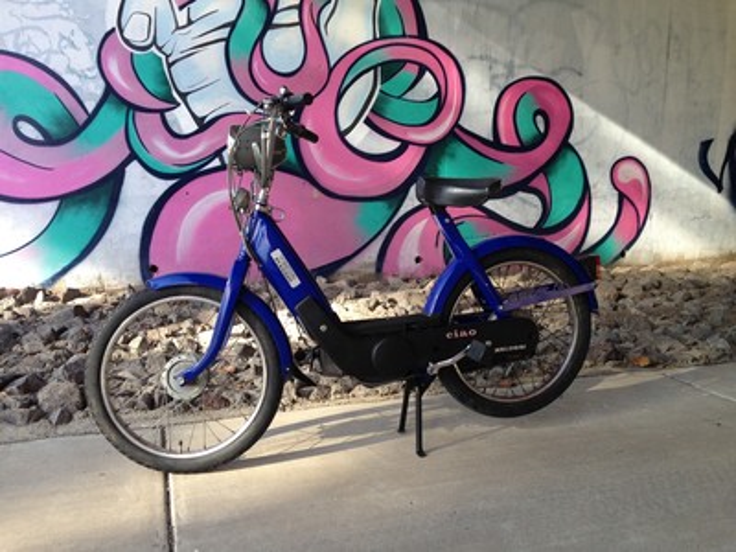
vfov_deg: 42.9
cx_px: 368
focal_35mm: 33
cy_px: 276
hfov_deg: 55.4
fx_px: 702
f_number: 2.4
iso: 50
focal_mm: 4.12
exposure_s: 1/160
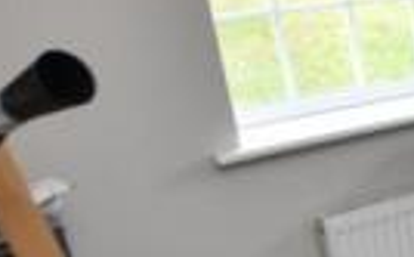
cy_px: 194
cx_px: 743
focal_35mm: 75
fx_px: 844
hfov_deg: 20.1
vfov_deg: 17.2
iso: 220
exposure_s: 1/15
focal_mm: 10
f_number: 3.5
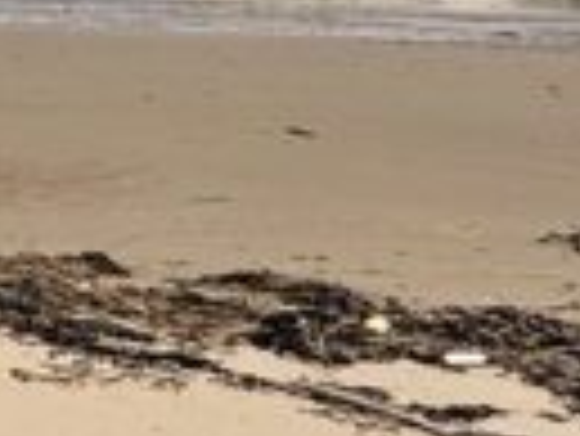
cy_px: -108
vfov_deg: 13.0
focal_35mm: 111
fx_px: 1862
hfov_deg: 12.6
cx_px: -913
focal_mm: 2.22
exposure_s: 1/1848
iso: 50
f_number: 2.2
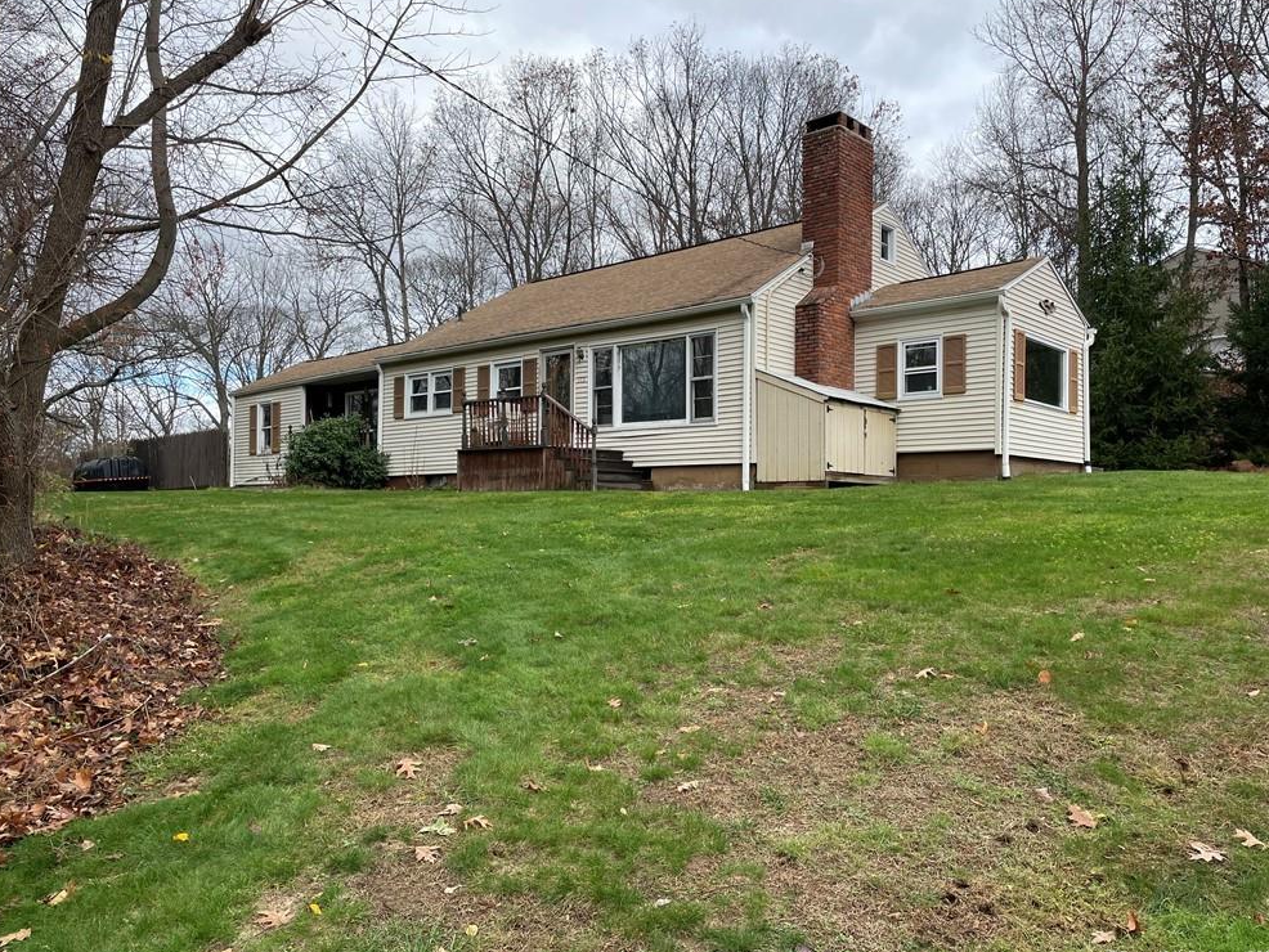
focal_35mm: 27
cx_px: 632
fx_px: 990
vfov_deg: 51.4
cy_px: 476
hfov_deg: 65.3
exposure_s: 1/924
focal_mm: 4.2
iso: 50
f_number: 1.6
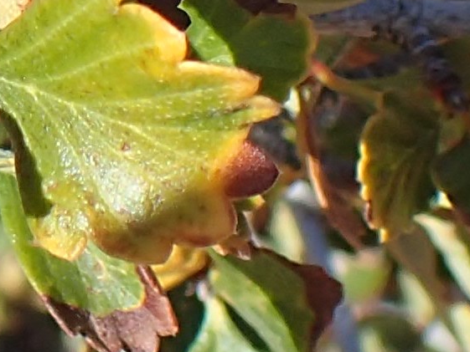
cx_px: -174
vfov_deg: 6.7
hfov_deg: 9.0
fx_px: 2920
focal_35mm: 215
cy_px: -304
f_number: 3.2
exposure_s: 1/1000
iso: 100
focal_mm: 5.5
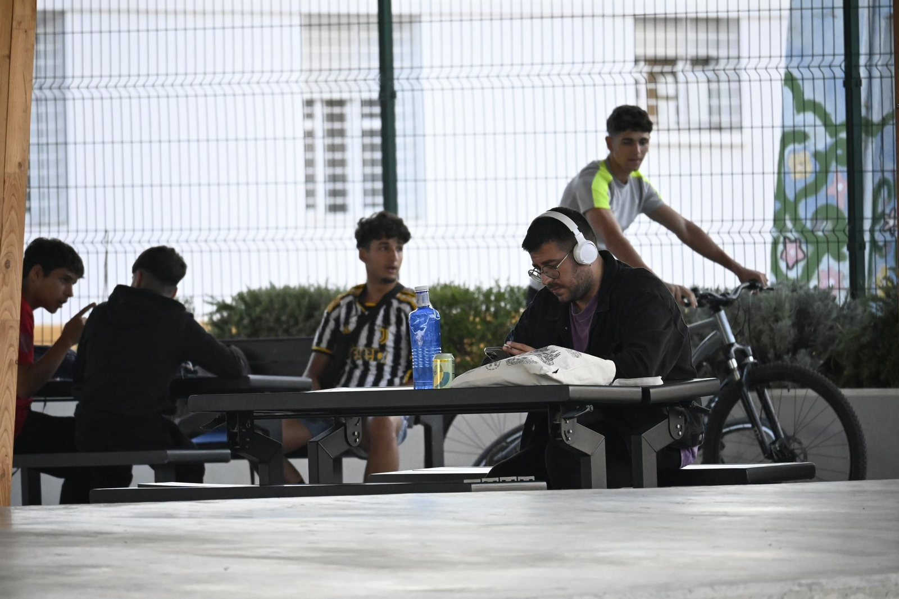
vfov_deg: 3.7
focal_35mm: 375
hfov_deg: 5.5
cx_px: 450
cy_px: 300
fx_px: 9362
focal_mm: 250
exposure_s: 1/320
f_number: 6.3
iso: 4000
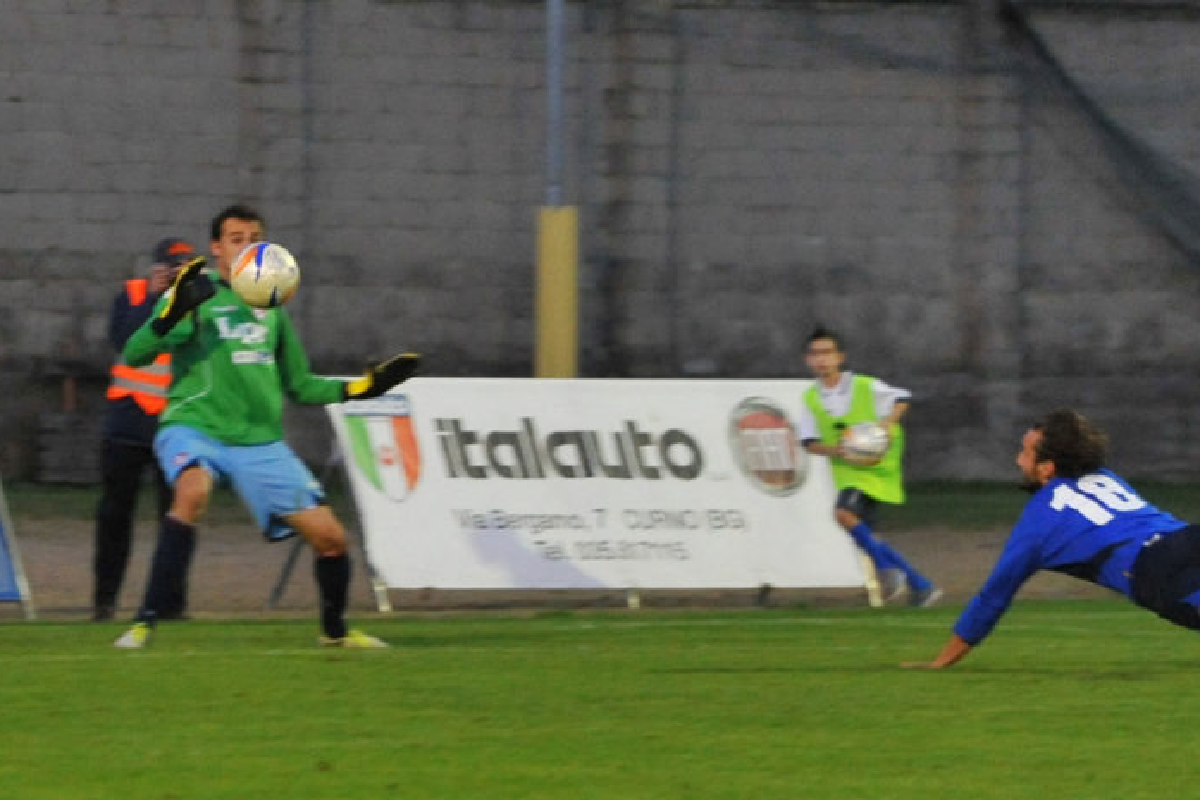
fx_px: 9801
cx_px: 527
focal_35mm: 294
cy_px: 381
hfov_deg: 7.0
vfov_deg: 4.7
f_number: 2.8
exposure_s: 1/400
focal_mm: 200
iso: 2500
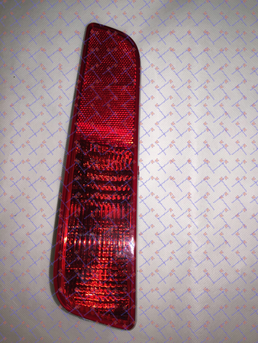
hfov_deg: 48.2
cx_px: 129
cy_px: 172
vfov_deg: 61.7
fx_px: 288
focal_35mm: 29
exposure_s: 1/71
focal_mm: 4.15
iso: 32
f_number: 2.2
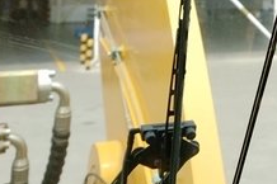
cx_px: 355
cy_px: -131
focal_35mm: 88
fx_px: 677
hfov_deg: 21.1
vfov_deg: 14.0
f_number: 5
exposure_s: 1/170
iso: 100
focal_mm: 16
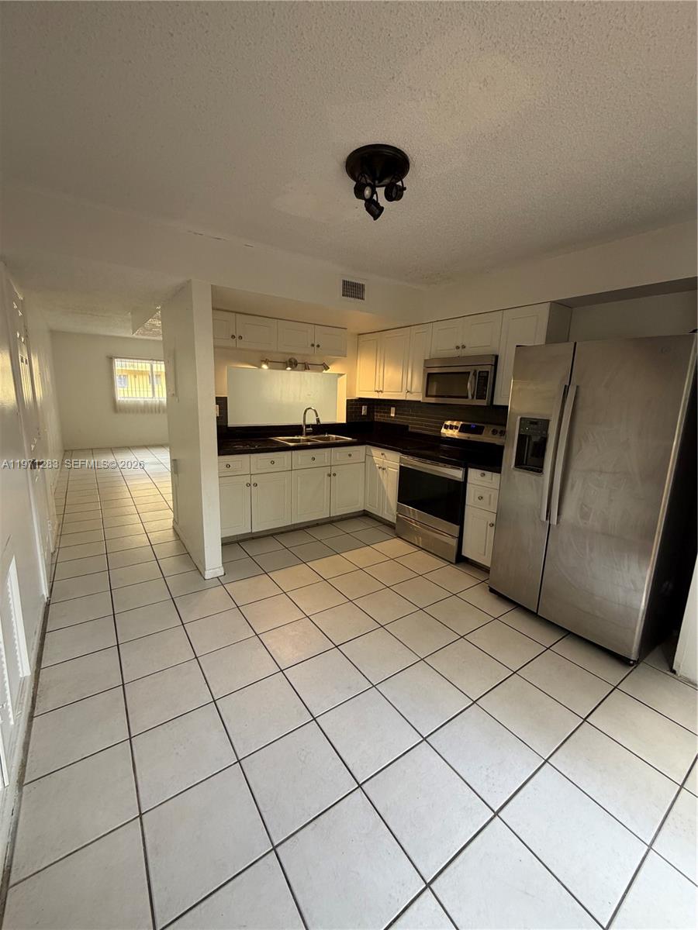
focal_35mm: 14
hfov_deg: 85.7
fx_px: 376
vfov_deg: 102.1
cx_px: 349
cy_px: 465
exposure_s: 1/121
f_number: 2.2
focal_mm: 2.22
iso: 250
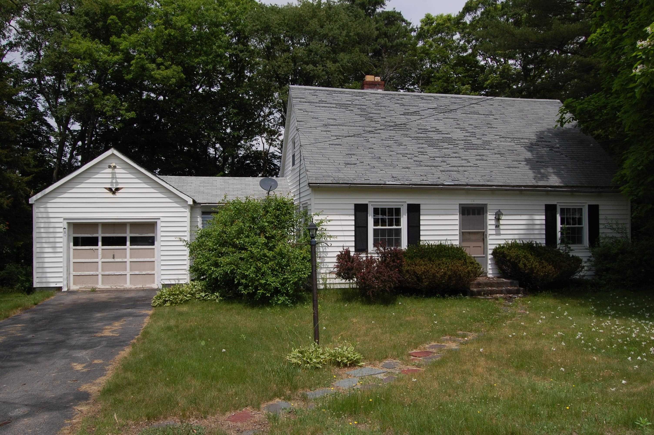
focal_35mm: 28
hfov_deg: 64.6
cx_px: 327
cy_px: 218
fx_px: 517
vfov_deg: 45.6
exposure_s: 1/400
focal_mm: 19
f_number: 10
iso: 200
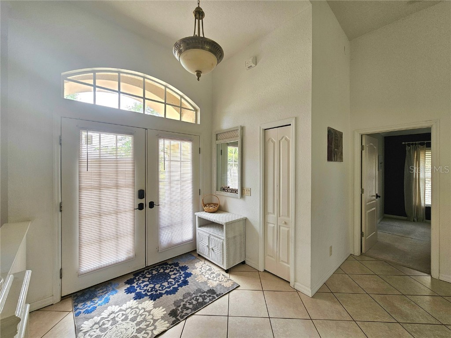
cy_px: 169
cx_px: 226
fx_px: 169
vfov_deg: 89.9
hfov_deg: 106.2
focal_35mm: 13
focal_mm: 2.2
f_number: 2.2
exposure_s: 1/77.5
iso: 64
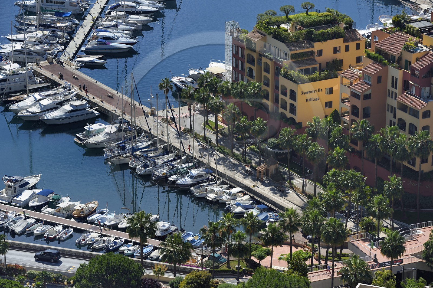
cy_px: 144
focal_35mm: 135
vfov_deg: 10.1
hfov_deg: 15.2
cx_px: 216
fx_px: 1622
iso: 200
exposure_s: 1/320
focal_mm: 135
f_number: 9
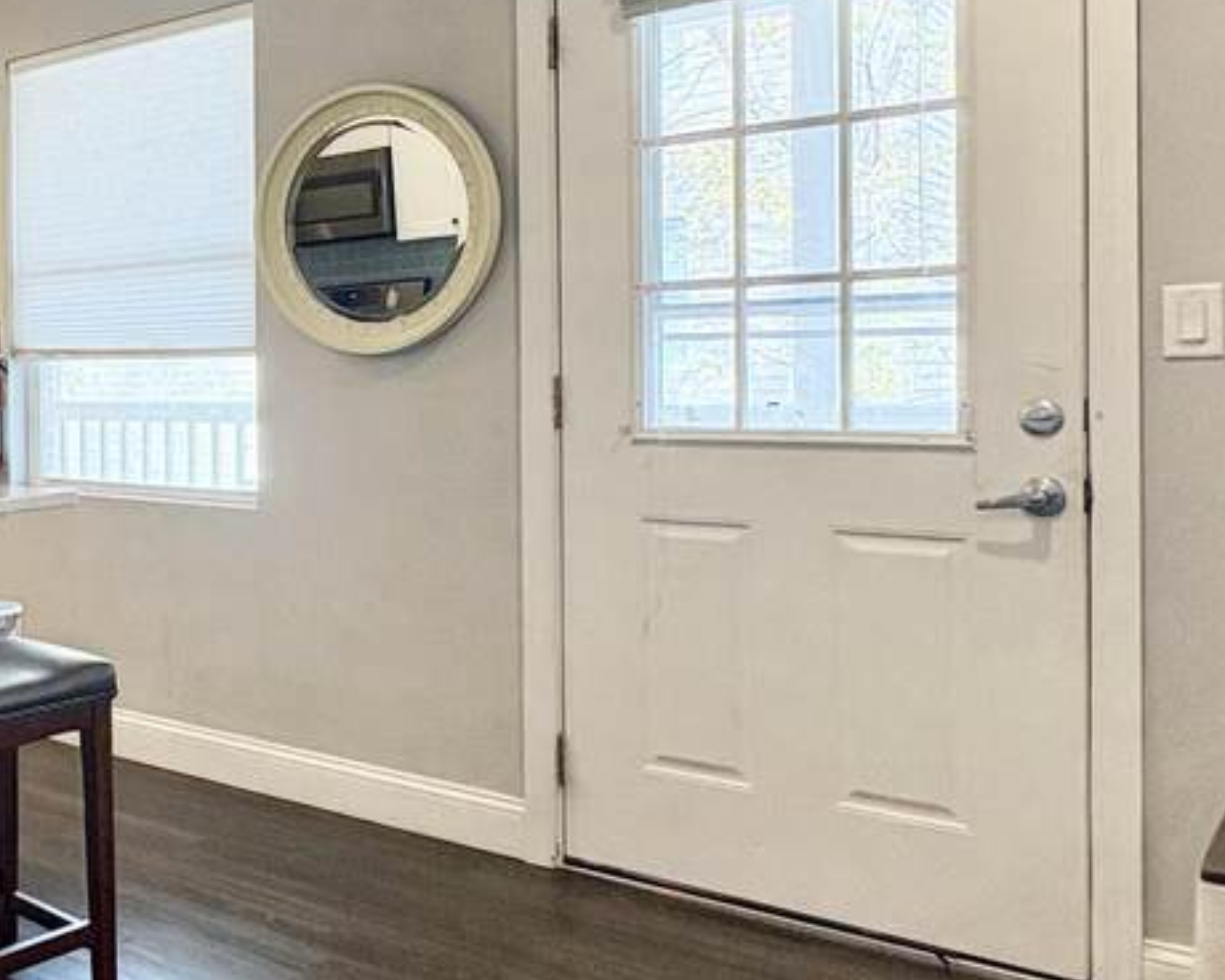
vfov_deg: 39.0
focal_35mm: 38
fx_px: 1378
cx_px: -3
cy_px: 389
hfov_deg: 41.6
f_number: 2.2
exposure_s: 1/120
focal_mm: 2.22
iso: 200
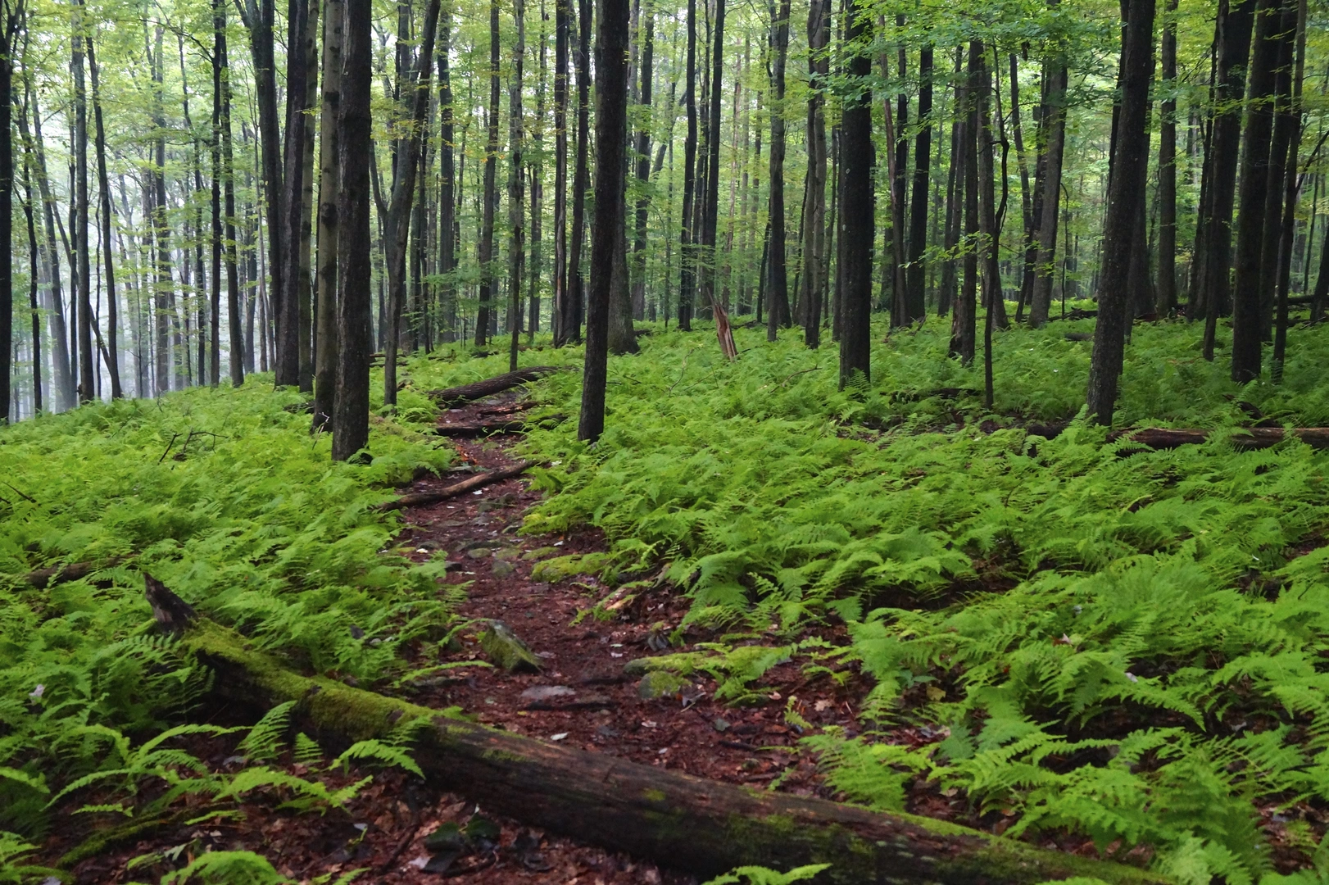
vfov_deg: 36.8
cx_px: 664
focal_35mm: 36
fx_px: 1328
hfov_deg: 53.2
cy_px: 442
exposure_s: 1/15
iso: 3200
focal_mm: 24
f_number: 4
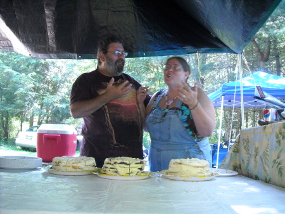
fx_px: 288
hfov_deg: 52.7
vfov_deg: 40.7
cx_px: 142
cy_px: 107
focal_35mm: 35
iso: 400
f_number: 2.8
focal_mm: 5.7
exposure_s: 1/44
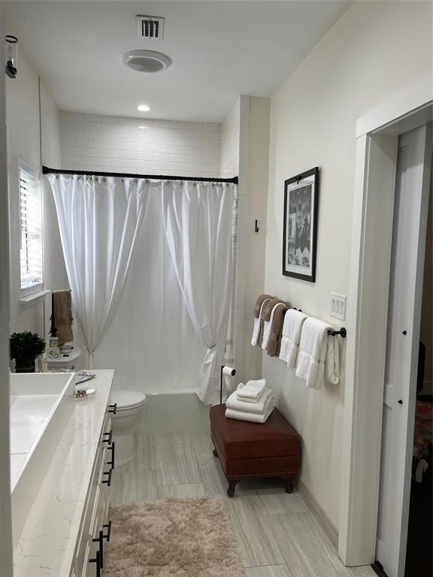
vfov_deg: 67.3
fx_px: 434
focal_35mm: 26
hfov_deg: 53.1
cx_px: 216
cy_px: 288
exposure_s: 1/120
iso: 64
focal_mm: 4.2
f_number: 1.6
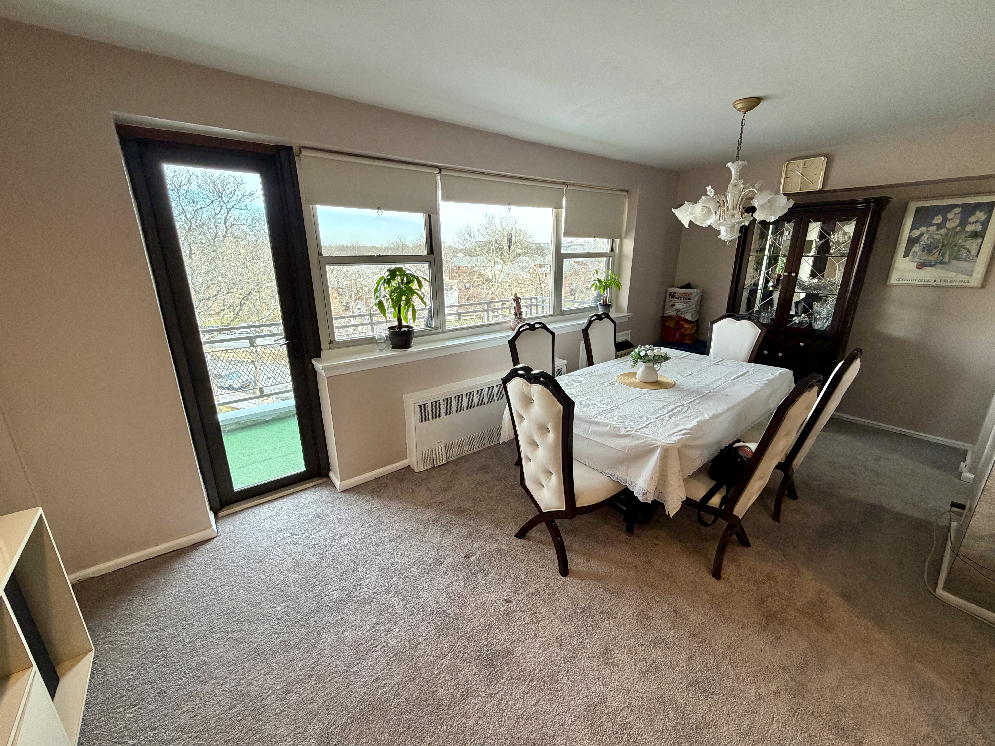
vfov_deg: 85.7
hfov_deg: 102.1
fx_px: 402
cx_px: 498
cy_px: 373
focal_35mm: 14
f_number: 2.2
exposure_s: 1/120
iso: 200
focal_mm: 2.22
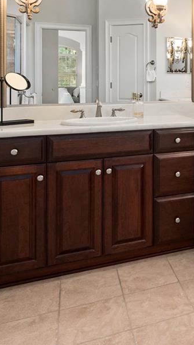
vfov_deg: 49.3
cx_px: 254
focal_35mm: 39
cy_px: 81
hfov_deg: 25.9
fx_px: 357
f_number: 8
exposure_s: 1/8
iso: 400
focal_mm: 14
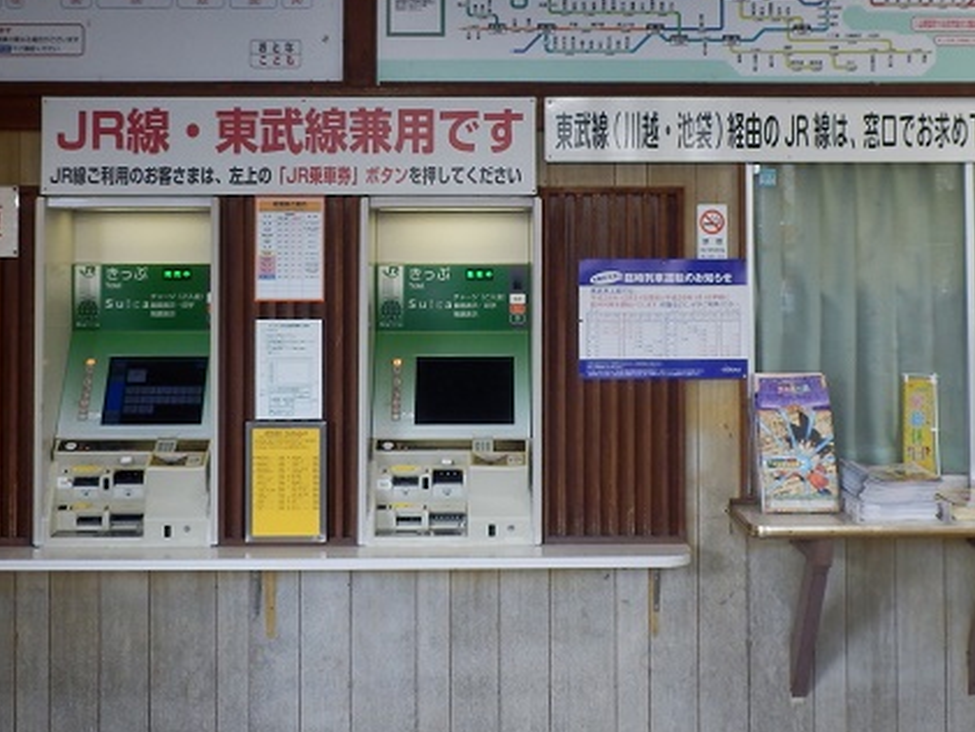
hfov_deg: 33.8
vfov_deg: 25.5
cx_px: 510
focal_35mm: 57
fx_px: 1606
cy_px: 215
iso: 125
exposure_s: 1/30
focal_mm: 5.3
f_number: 3.5
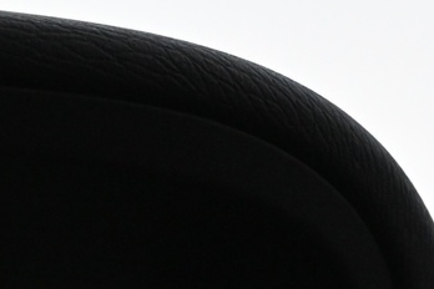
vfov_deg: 6.0
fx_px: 2654
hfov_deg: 9.0
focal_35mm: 220
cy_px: 638
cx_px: -297
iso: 2500
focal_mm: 31.5
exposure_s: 1/50
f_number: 5
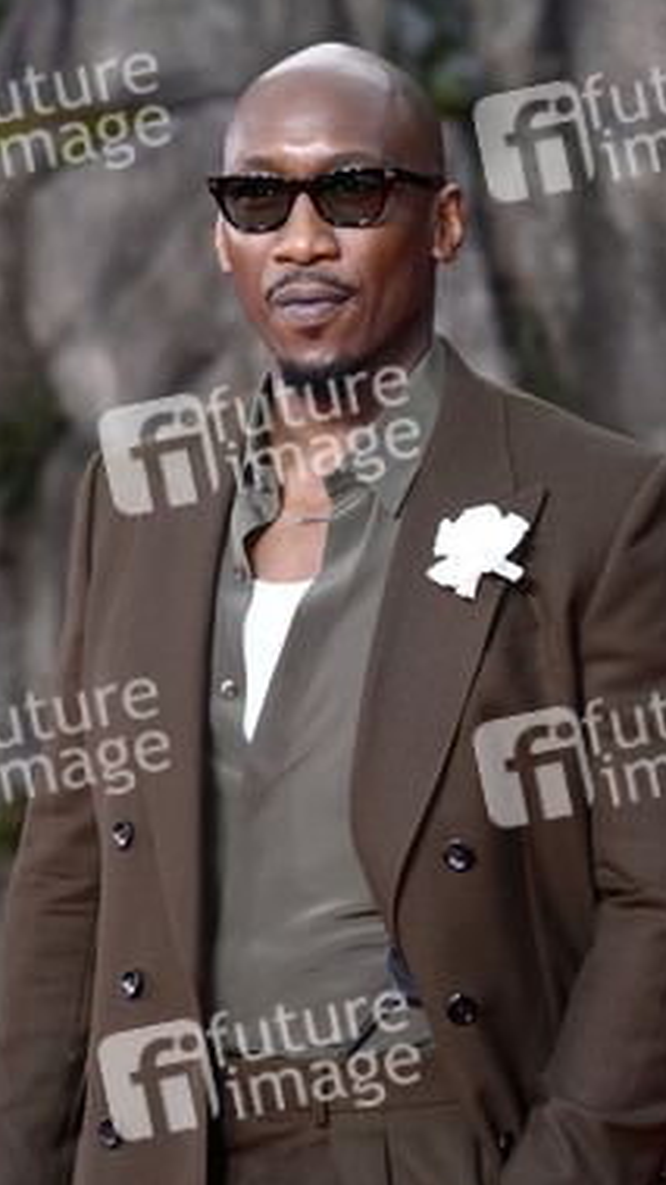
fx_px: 10399
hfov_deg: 3.7
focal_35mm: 331
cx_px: 350
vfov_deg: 6.5
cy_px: 597
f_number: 8
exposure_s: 1/200
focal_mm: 300
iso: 640
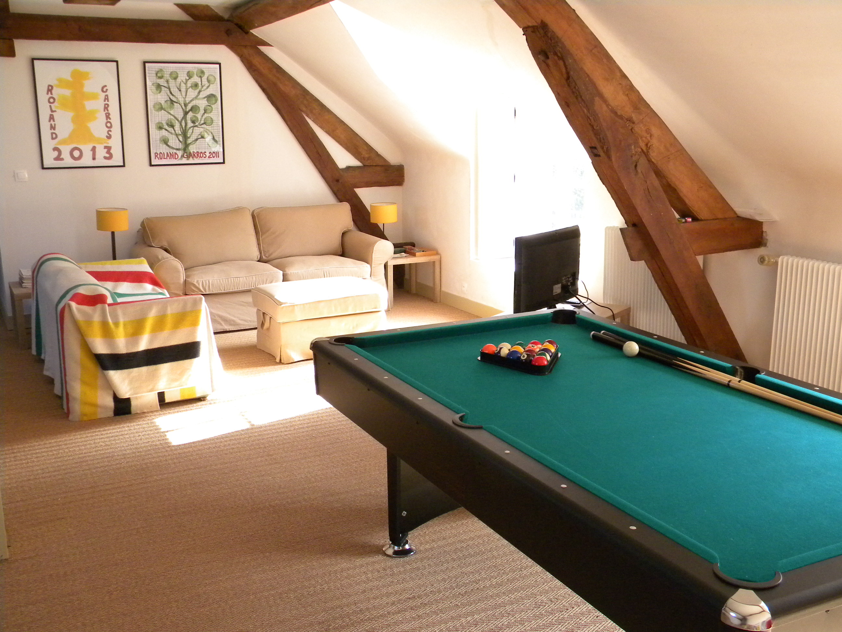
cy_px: 316
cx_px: 421
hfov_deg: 51.4
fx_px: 876
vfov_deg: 39.7
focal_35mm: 36
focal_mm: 6.4
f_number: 3.7
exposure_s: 1/49.4
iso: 400
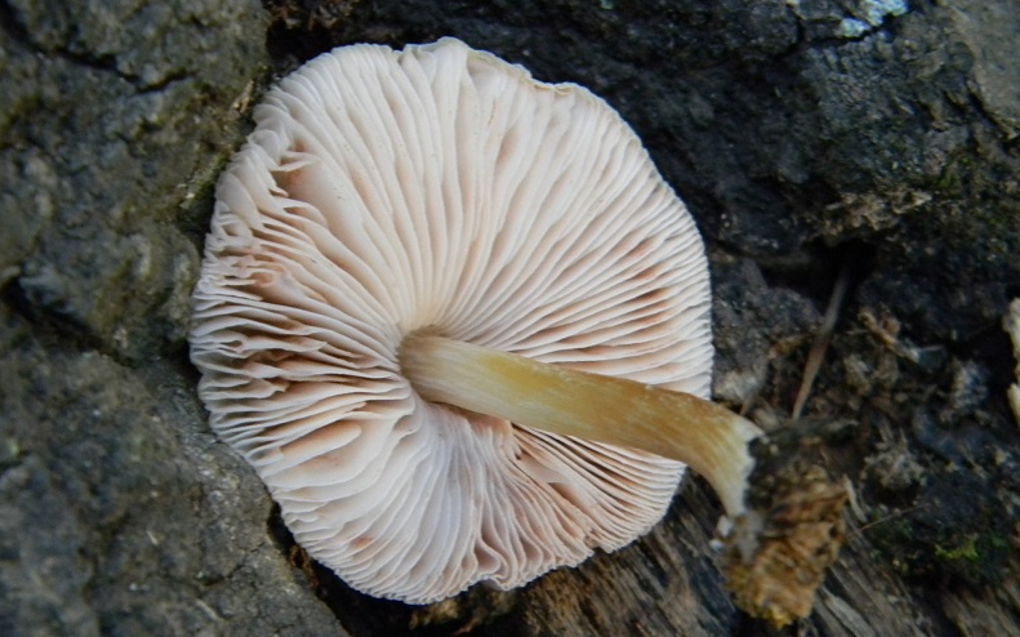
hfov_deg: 23.3
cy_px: 358
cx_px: 509
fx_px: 2474
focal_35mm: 89
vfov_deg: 14.7
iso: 400
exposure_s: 1/29.7
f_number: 4.5
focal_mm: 15.1
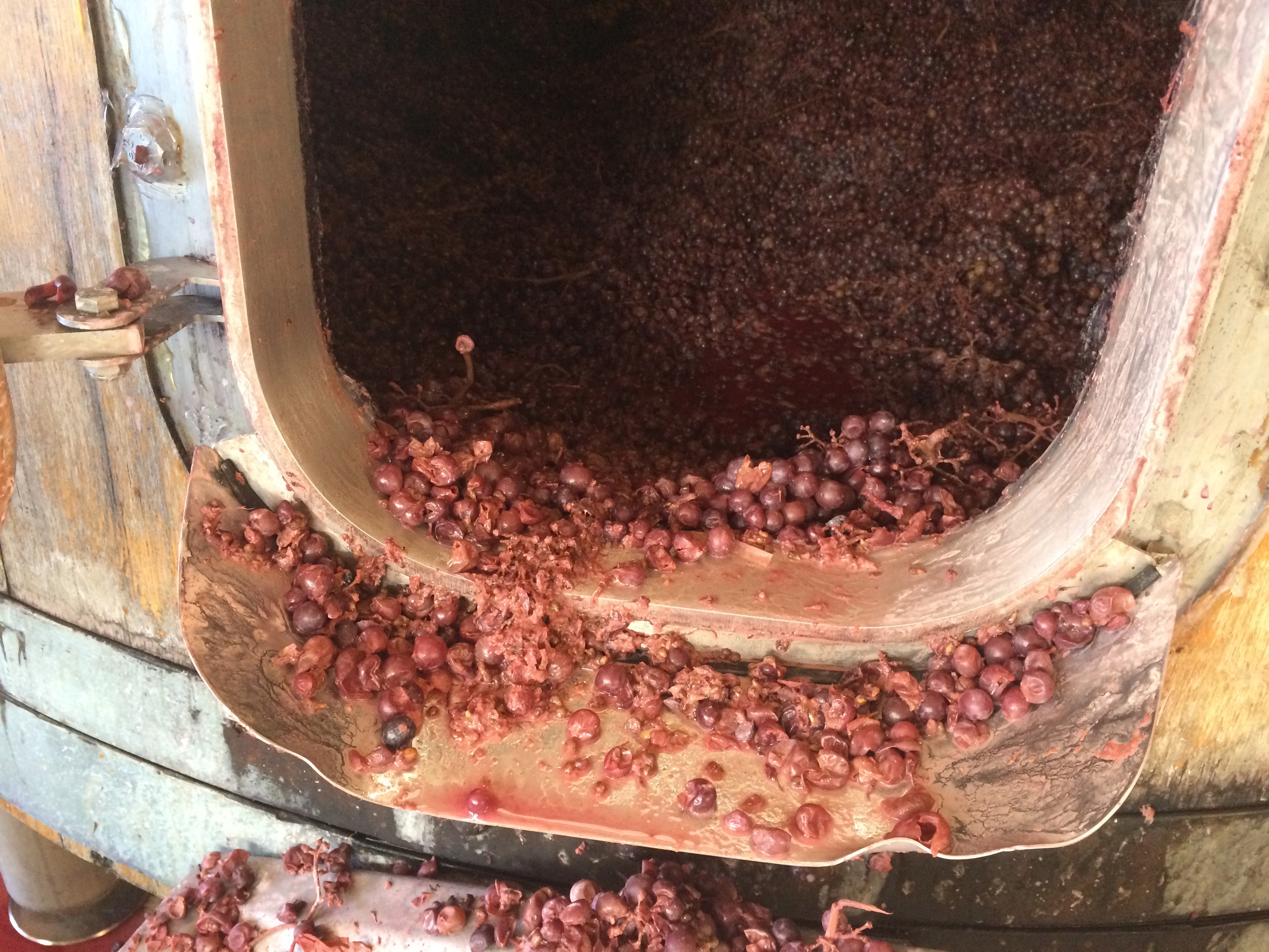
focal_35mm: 29
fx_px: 1063
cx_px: 634
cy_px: 476
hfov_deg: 61.7
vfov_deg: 48.2
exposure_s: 1/33
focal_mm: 4.15
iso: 250
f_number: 2.2
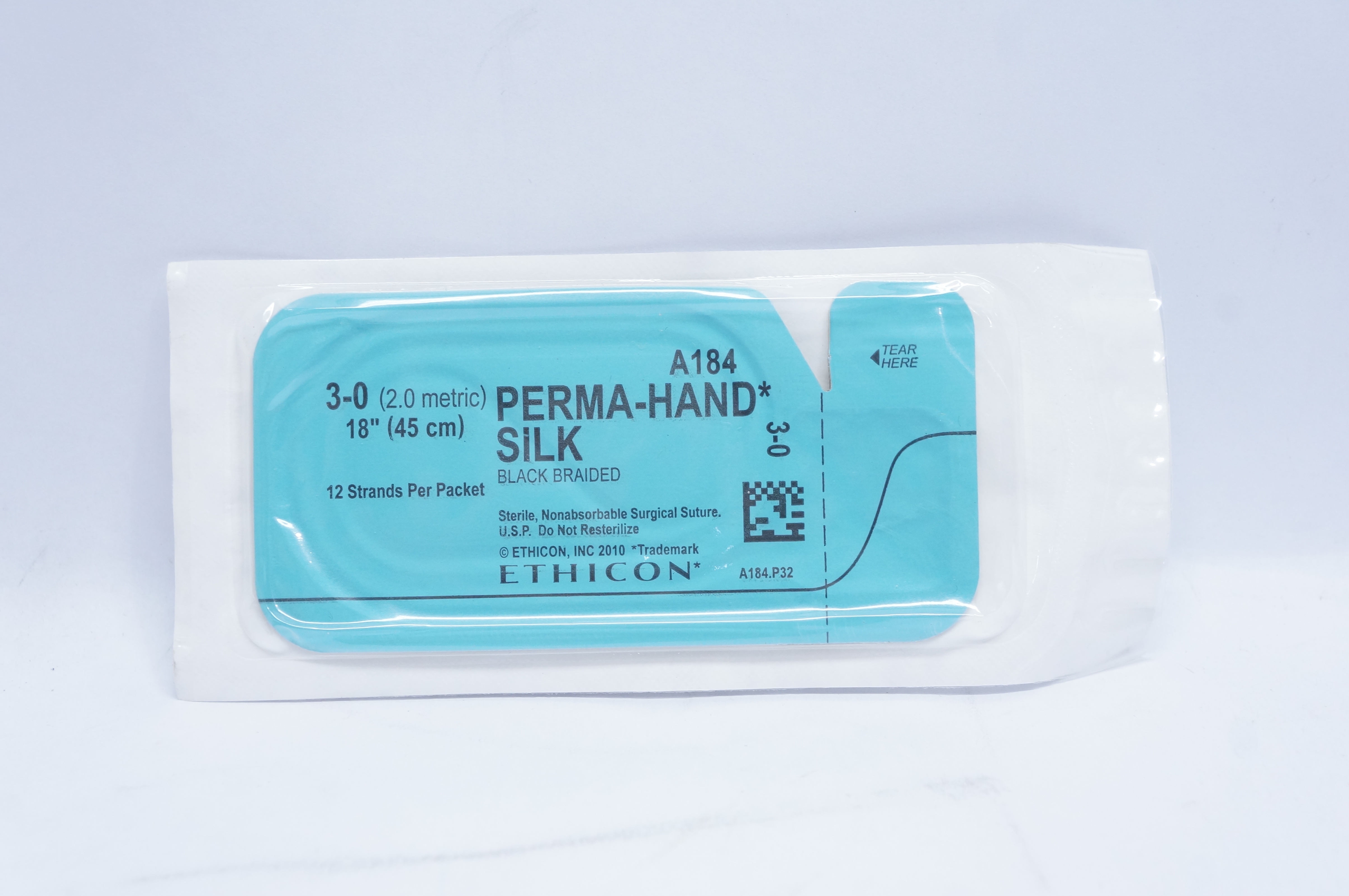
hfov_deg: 34.5
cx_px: 684
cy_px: 453
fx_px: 2171
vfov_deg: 23.3
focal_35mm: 58
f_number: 7.1
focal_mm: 38
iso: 800
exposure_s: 1/40
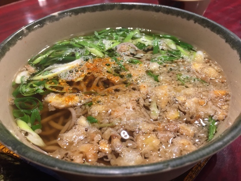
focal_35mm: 29
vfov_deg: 48.2
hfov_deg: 61.7
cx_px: 120
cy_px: 90
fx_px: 202
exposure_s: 1/30
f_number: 2.2
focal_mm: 4.15
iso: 100
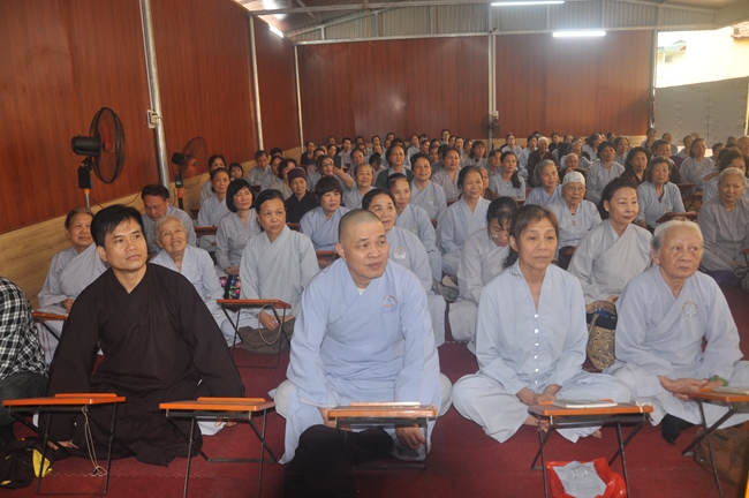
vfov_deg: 47.8
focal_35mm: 27
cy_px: 249
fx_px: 561
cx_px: 374
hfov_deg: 67.4
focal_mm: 18
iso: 640
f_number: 4
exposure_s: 1/60
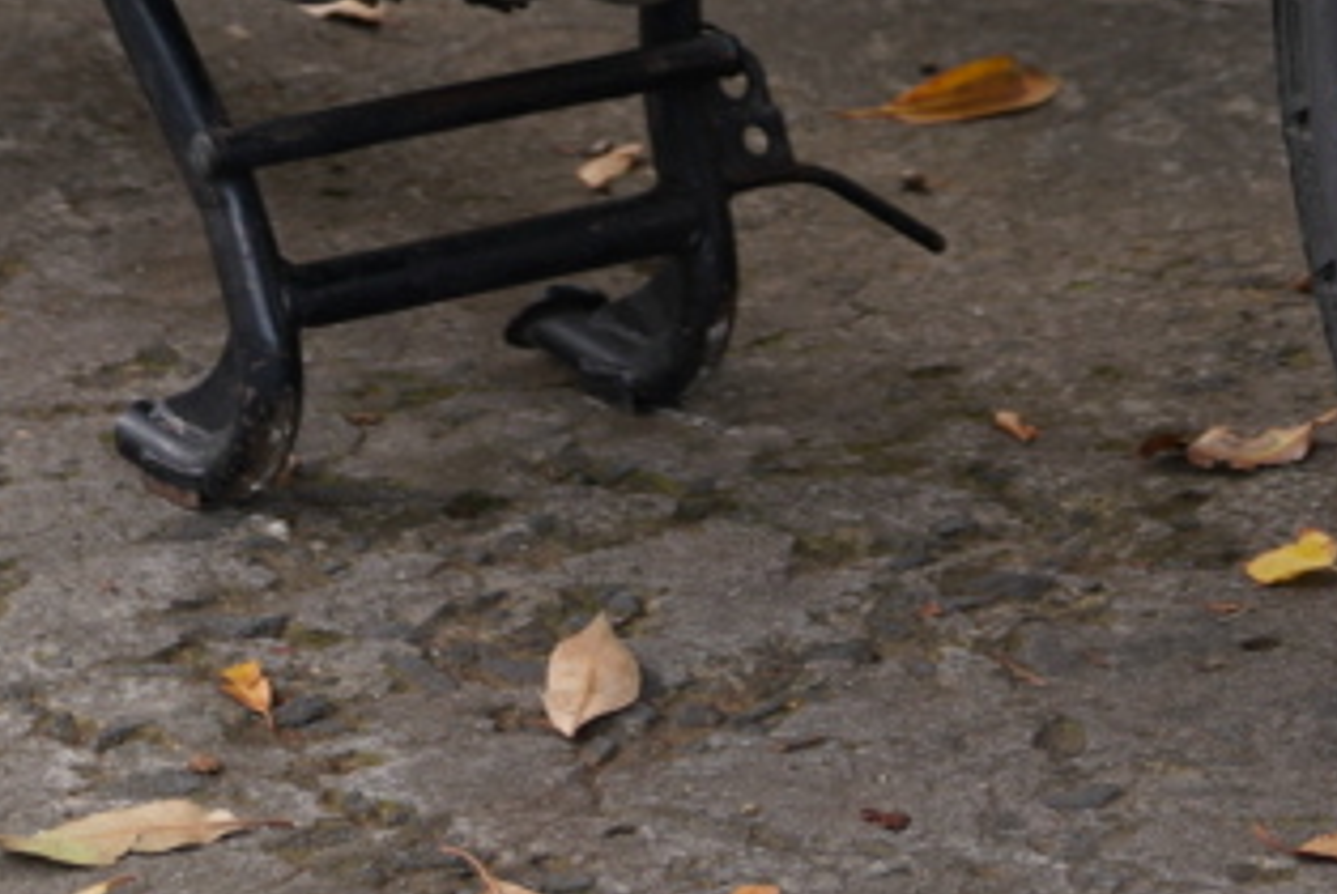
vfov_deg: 6.2
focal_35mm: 216
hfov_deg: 9.5
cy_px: -954
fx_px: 8029
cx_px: 1018
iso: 100
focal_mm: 42
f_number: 4
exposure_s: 1/100
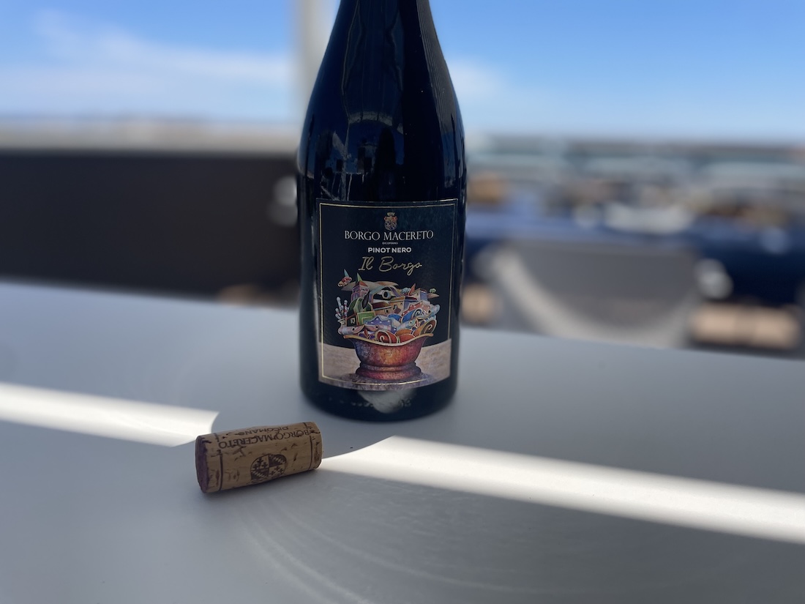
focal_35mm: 26
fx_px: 605
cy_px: 302
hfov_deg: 67.3
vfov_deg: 53.1
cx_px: 402
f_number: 1.6
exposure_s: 1/4464
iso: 50
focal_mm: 4.2
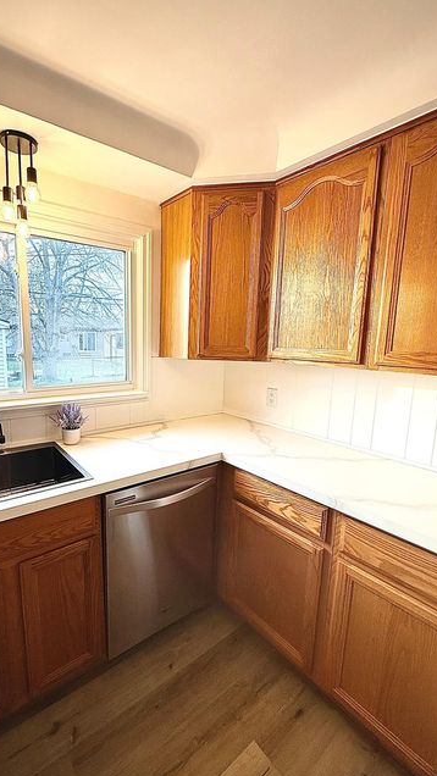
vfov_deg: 99.4
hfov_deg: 66.3
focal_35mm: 16
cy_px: 387
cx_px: 171
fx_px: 329
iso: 80
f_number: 2.2
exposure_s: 1/120
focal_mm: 2.22
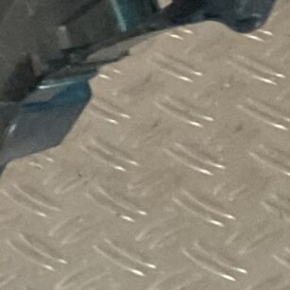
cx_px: -846
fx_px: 2028
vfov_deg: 8.1
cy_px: -92
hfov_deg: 6.6
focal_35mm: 214
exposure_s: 1/50
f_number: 1.8
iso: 80
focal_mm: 3
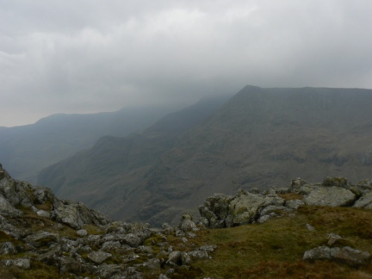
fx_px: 387
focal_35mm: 36
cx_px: 186
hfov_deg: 51.4
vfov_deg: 39.7
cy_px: 140
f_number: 5.6
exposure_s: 1/320
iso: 80
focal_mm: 6
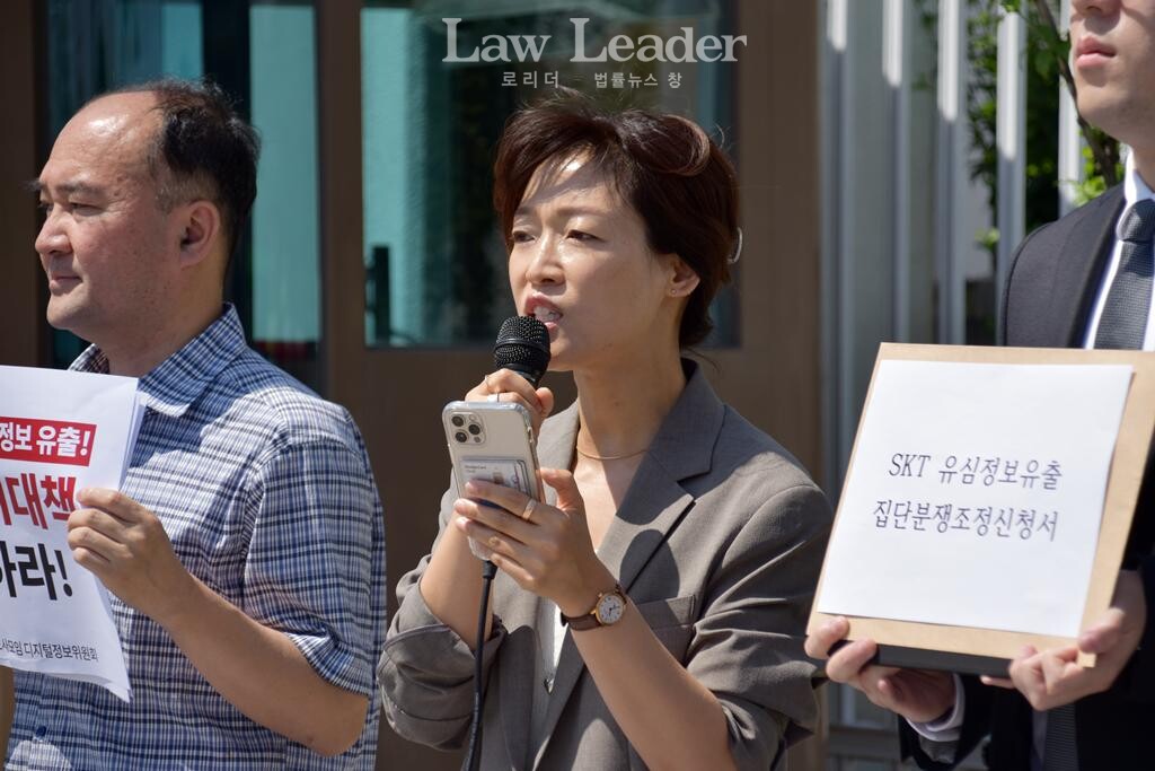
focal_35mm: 174
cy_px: 386
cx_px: 578
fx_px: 5583
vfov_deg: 7.9
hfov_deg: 11.8
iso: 100
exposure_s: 1/640
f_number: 5.6
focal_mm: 116
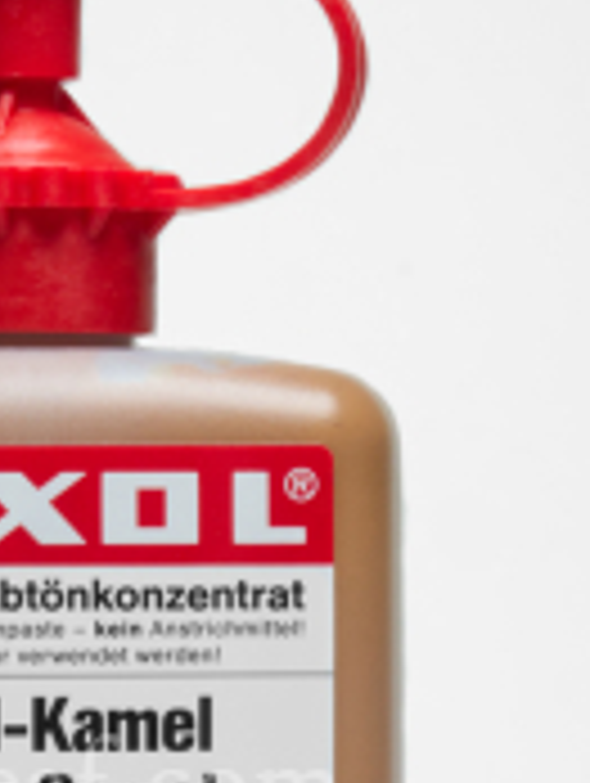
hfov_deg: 8.1
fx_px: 4171
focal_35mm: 184
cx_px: 16
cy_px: 652
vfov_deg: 10.7
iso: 200
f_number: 22
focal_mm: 40
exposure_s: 1/10
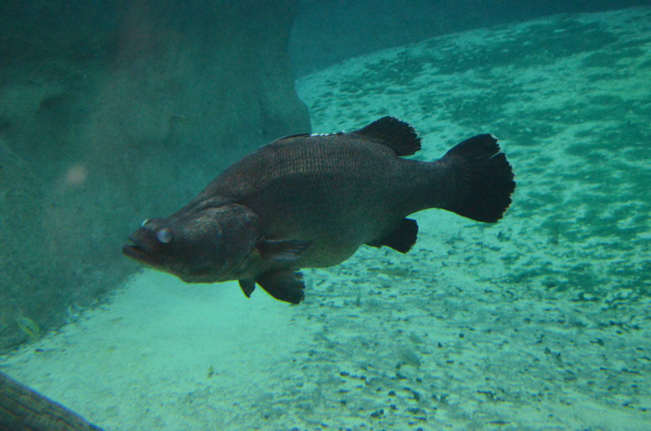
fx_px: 1083
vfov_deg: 22.5
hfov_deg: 33.5
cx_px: 326
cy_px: 216
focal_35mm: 60
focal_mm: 40
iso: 6400
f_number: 8
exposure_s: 1/250
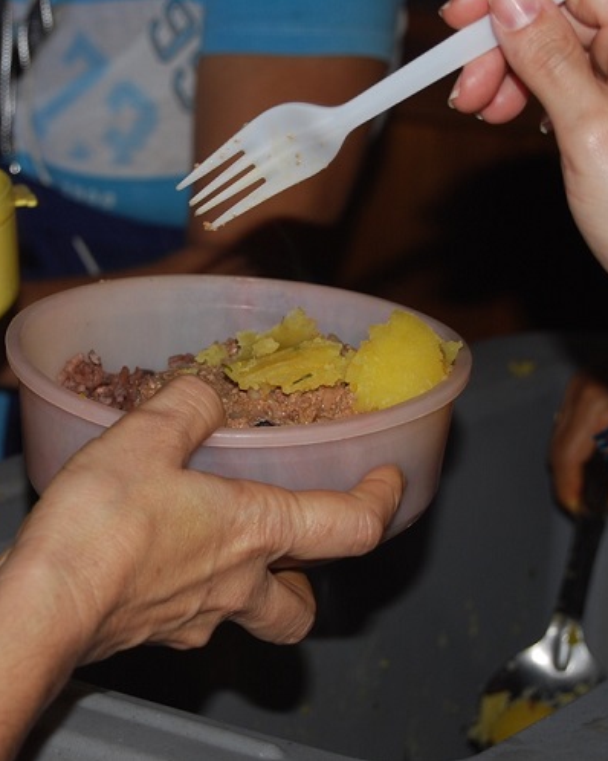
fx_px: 2627
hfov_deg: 13.2
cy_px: 381
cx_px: 136
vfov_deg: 16.5
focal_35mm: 117
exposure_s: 1/60
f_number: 5.6
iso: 200
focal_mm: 55
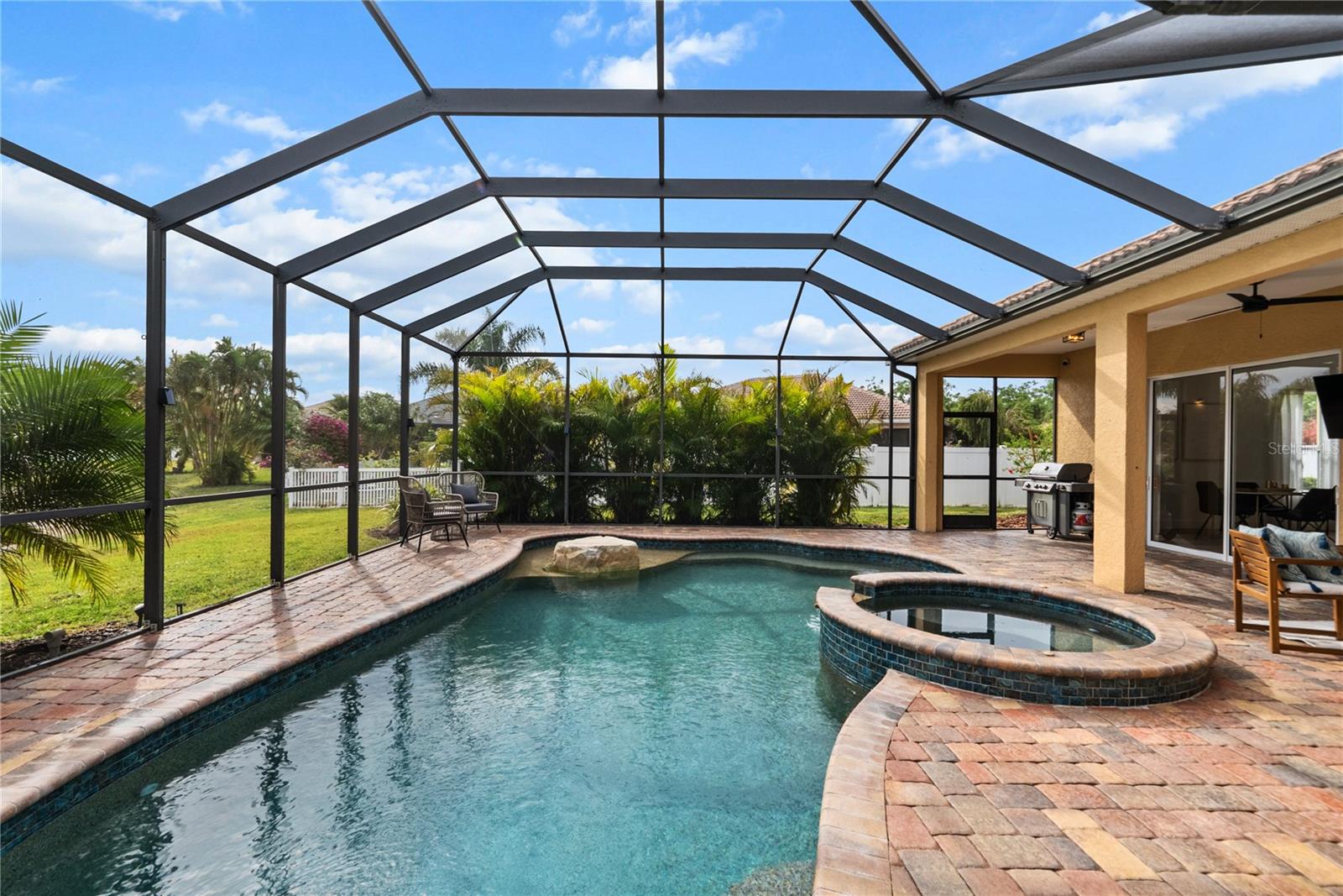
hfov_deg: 100.4
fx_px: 560
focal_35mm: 15
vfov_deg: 77.3
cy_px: 448
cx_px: 672
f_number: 9
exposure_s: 1/60
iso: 320
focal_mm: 15
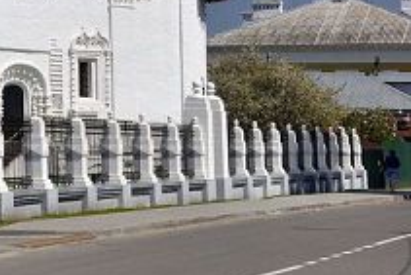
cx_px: -318
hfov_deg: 13.0
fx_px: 1643
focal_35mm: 144
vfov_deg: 9.4
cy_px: -102
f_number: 8
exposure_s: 1/320
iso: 200
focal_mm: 27
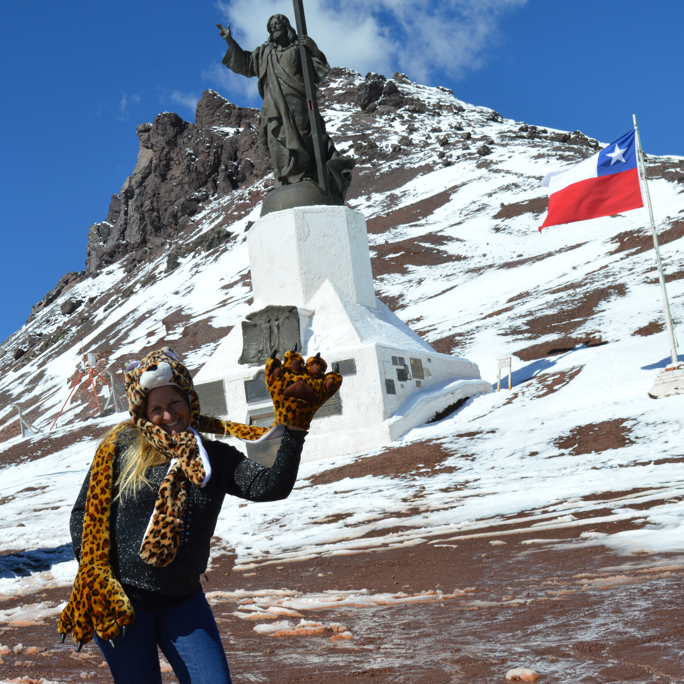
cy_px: 291
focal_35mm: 61
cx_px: 228
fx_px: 1364
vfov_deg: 28.1
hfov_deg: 28.0
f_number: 9
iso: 100
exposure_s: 1/320
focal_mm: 26
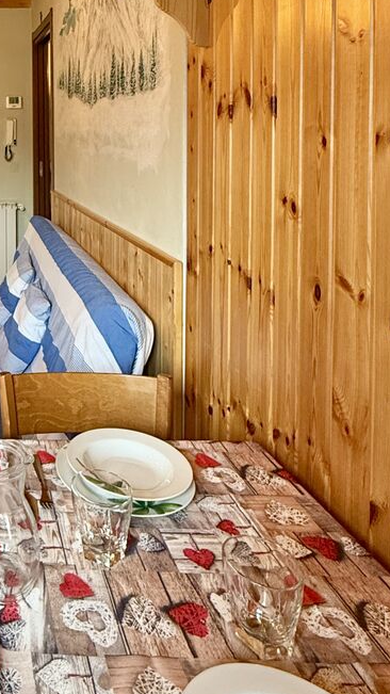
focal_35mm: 27
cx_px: -9
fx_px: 497
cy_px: 309
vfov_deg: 69.7
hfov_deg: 37.7
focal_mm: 2.22
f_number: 2.2
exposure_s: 1/96
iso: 320
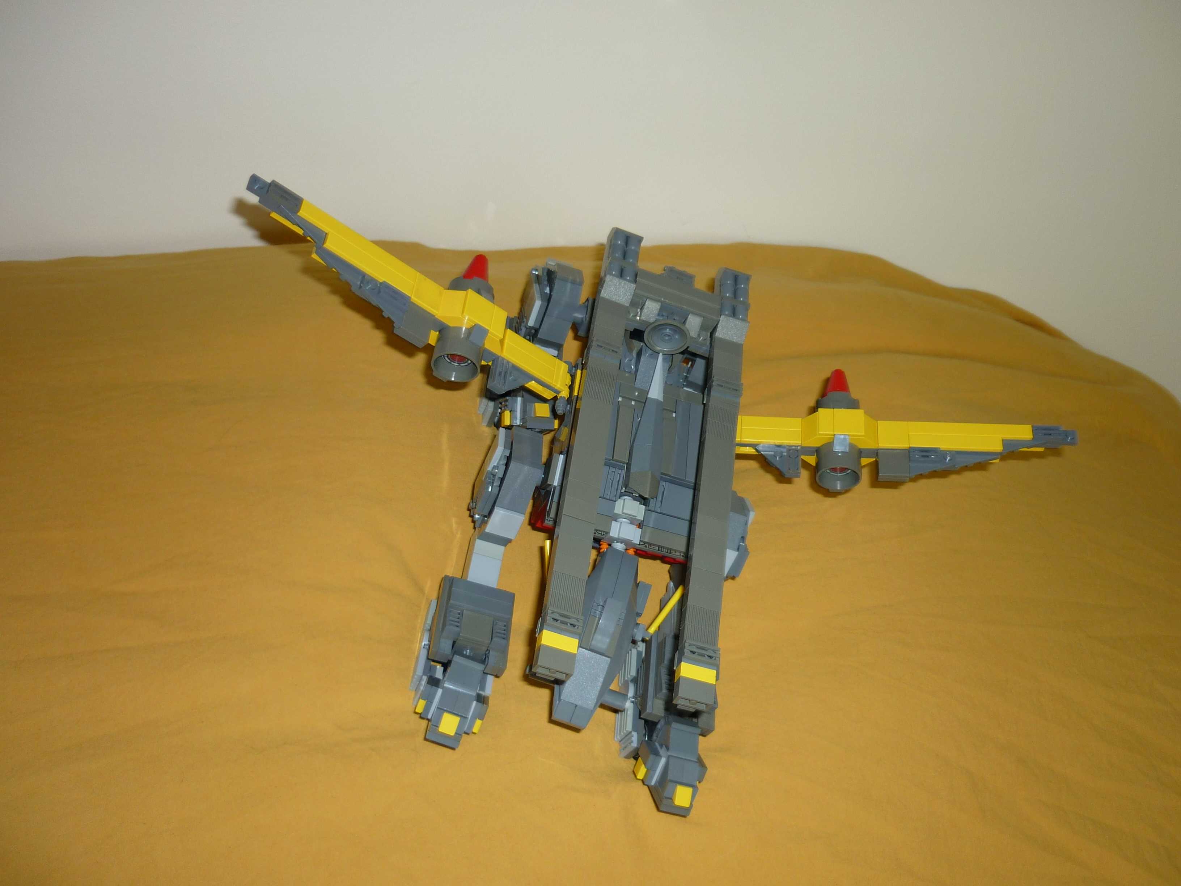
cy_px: 443
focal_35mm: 33
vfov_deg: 42.9
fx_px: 1126
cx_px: 590
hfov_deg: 55.4
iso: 100
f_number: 2.8
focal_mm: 5.5
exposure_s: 1/30
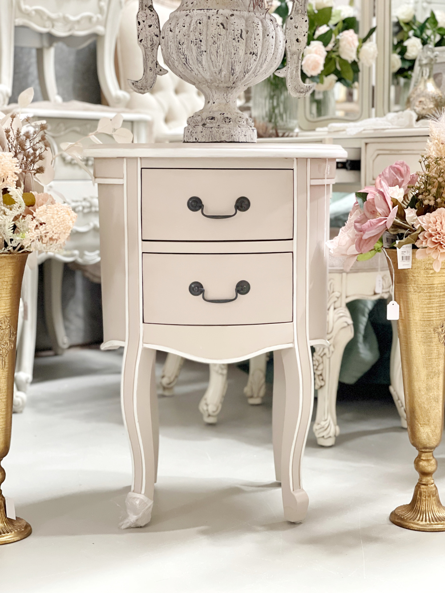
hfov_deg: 22.9
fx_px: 1097
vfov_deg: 30.3
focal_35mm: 64
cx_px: 222
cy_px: 296
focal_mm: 7.5
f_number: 2.2
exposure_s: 1/95
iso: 250
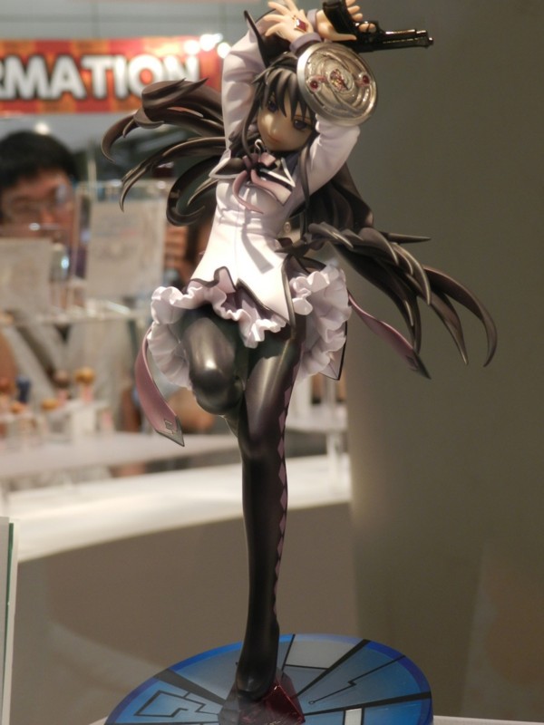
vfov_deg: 23.3
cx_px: 272
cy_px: 362
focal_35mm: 84
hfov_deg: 17.6
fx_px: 1760
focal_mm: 14.9
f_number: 4.4
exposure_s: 1/30
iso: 280
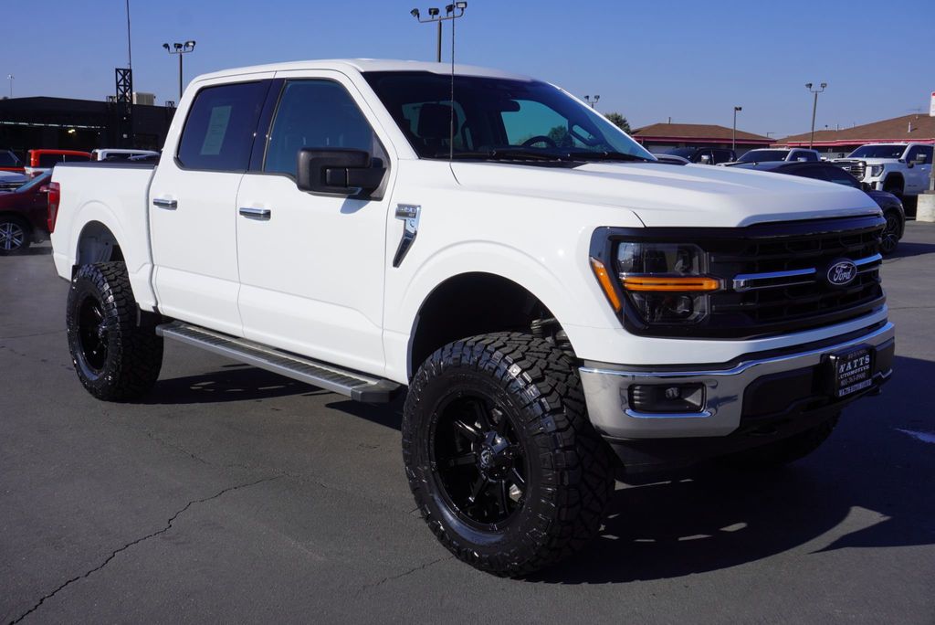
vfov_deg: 36.9
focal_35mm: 36
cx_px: 468
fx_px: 935
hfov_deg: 53.1
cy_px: 312
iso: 100
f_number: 11
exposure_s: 1/320
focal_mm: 24
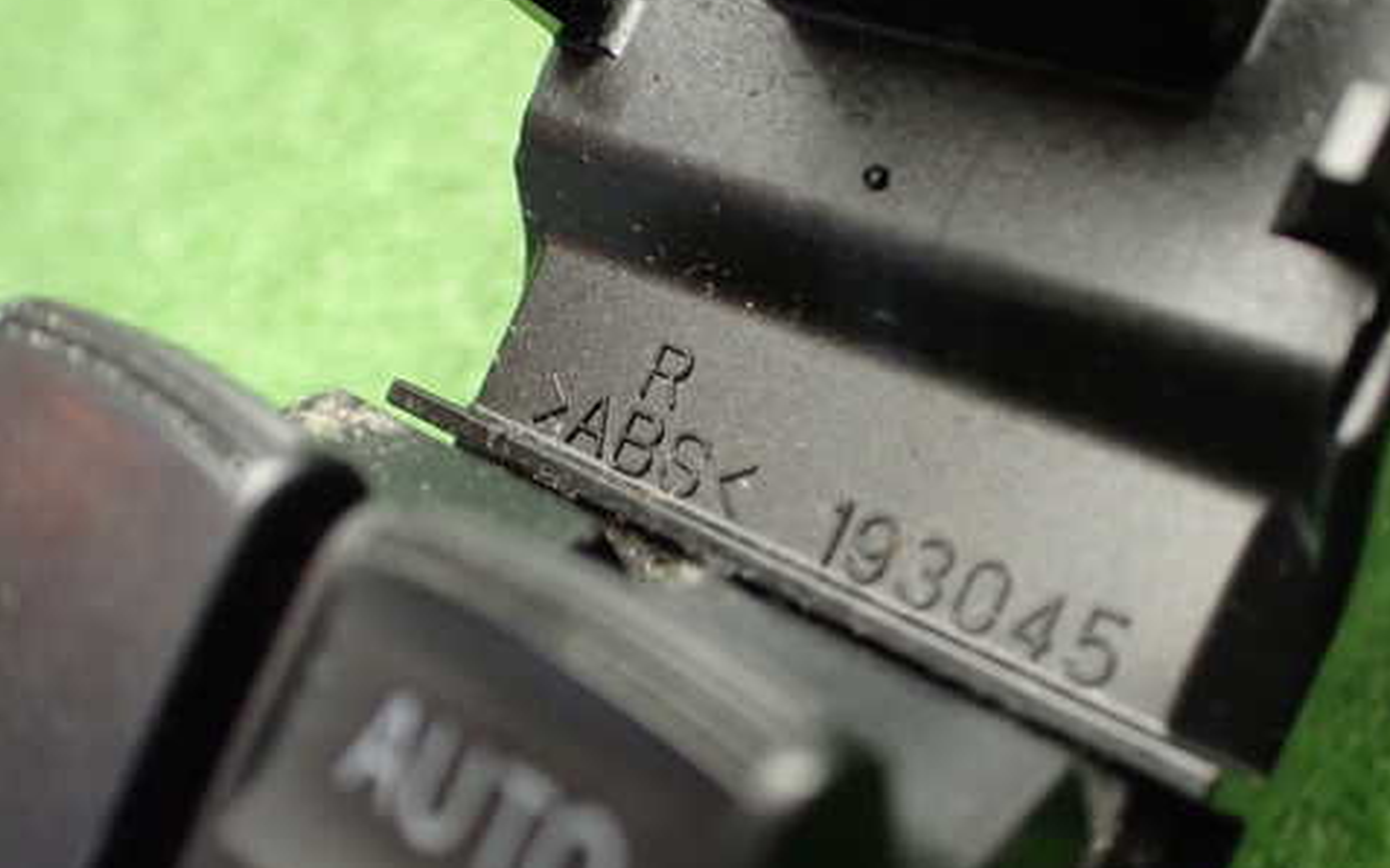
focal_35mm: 40
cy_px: 539
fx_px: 1515
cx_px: 801
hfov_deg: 49.1
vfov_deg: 31.8
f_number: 2.3
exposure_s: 1/50
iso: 800
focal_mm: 5.4
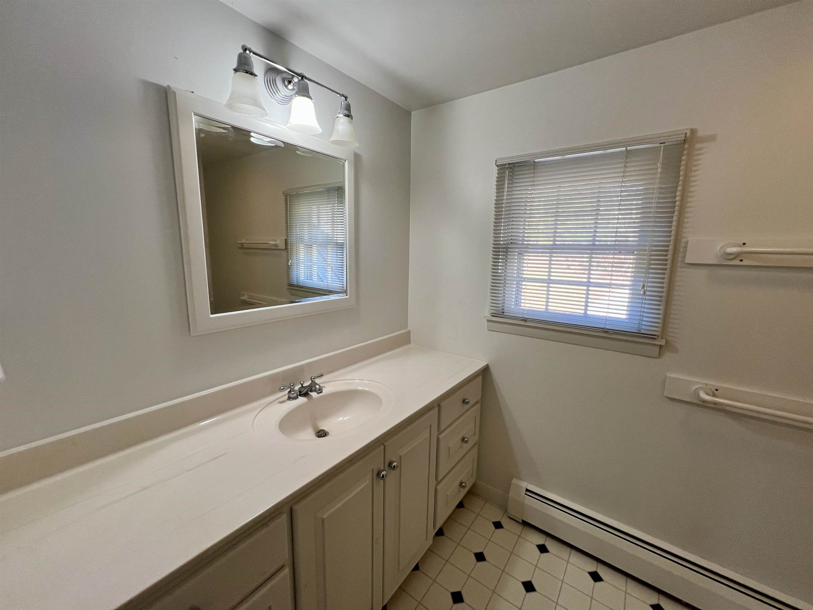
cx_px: 406
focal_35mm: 13
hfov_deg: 106.2
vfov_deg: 89.9
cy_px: 305
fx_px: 305
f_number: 1.8
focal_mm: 1.57
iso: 125
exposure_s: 1/120
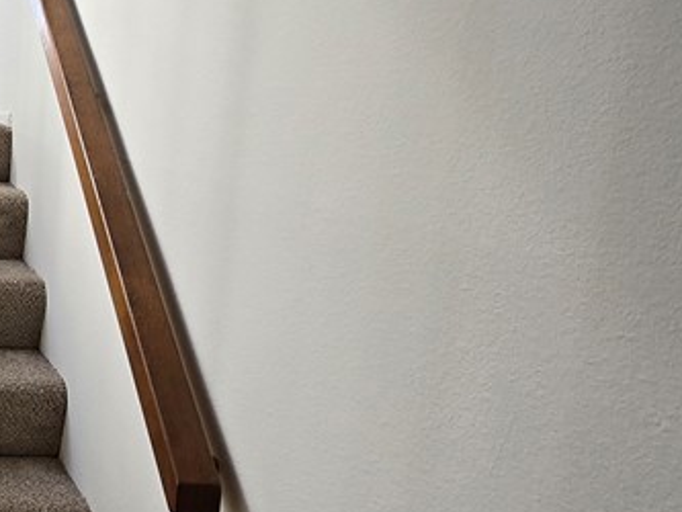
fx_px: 788
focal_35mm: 40
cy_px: 215
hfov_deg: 35.3
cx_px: -164
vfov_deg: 35.9
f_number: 2.2
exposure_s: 1/60
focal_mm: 2.2
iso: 100
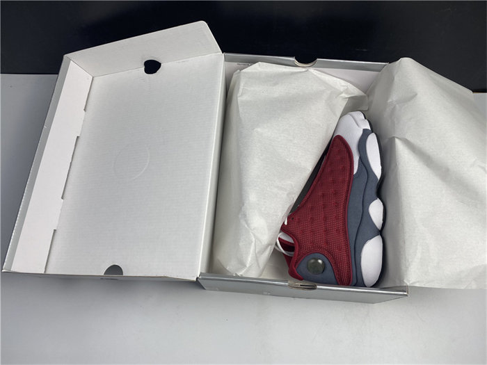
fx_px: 366
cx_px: 244
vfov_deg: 53.1
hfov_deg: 67.3
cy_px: 182
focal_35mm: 26
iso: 32
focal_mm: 4.25
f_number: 1.8
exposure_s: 1/141
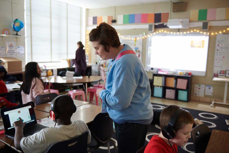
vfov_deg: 41.1
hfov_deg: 58.7
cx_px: 114
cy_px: 76
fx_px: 204
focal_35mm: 32
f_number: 2.8
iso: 6400
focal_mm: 32
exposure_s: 1/320
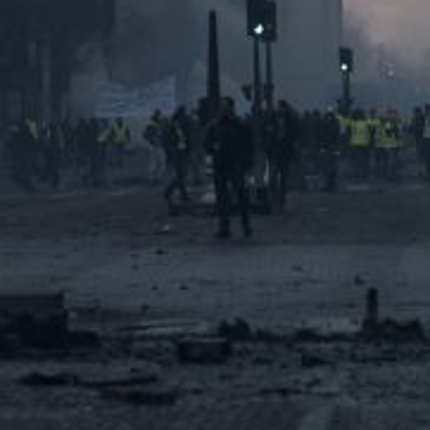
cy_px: 18
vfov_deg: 4.7
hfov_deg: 4.7
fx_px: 5284
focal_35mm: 376
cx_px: 264
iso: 1600
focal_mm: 125
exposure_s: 1/1250
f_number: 5.6
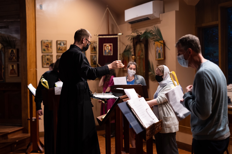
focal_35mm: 50
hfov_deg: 39.6
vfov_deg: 27.0
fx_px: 322
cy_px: 77
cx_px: 116
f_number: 1.8
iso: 1250
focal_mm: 50
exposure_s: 1/60
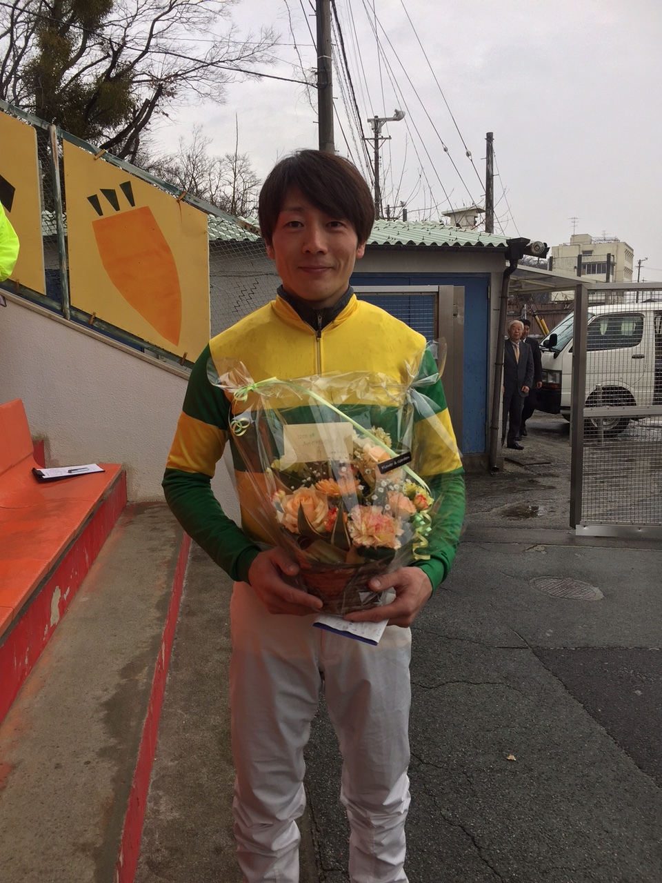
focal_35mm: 29
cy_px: 442
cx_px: 331
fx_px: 739
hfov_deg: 48.2
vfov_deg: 61.7
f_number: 2.2
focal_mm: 4.15
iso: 32
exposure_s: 1/121
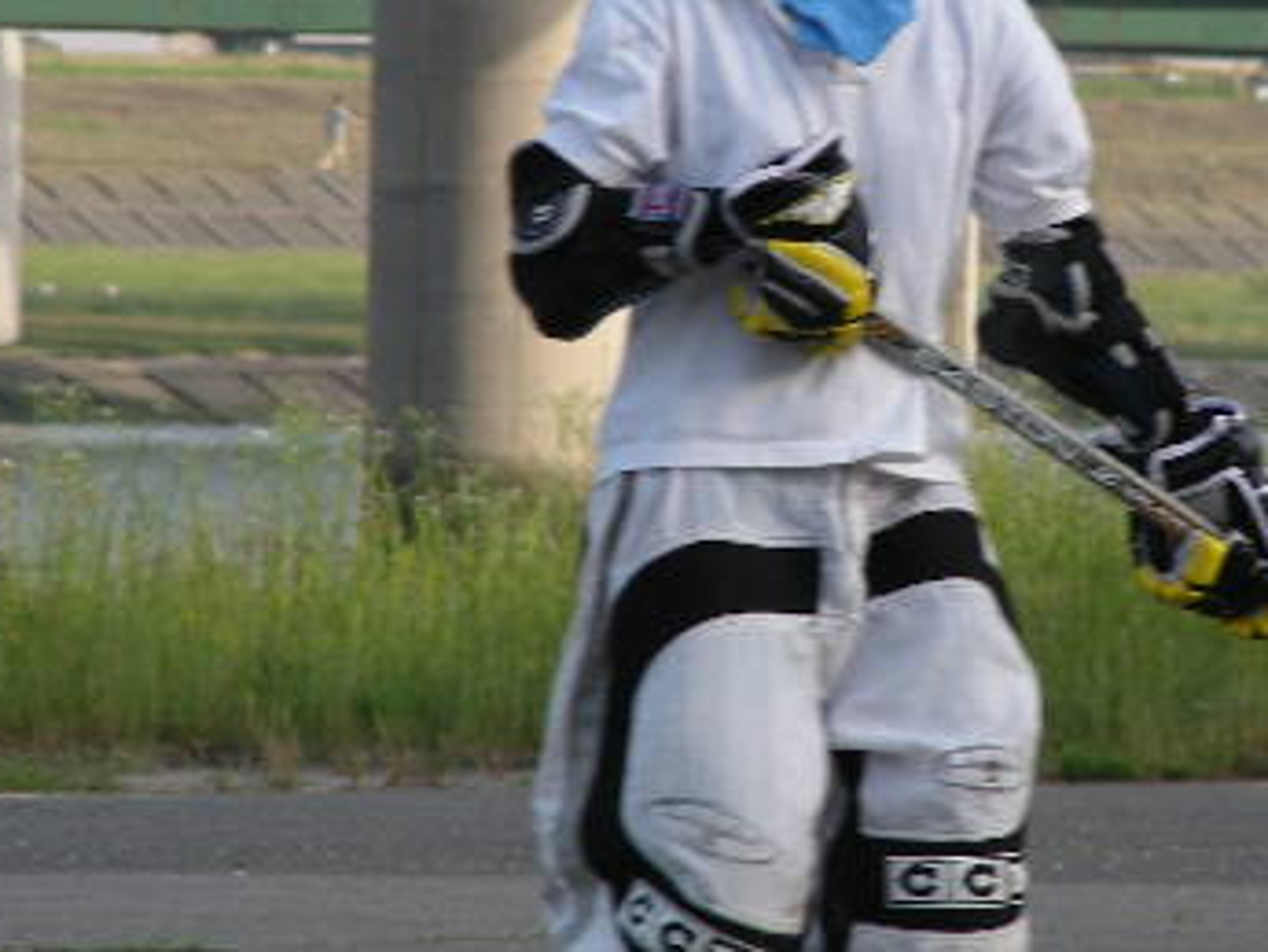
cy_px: 346
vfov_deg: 3.0
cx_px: 886
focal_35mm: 499
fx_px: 18285
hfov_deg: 4.0
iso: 50
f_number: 3.5
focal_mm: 44.8
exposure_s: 1/217
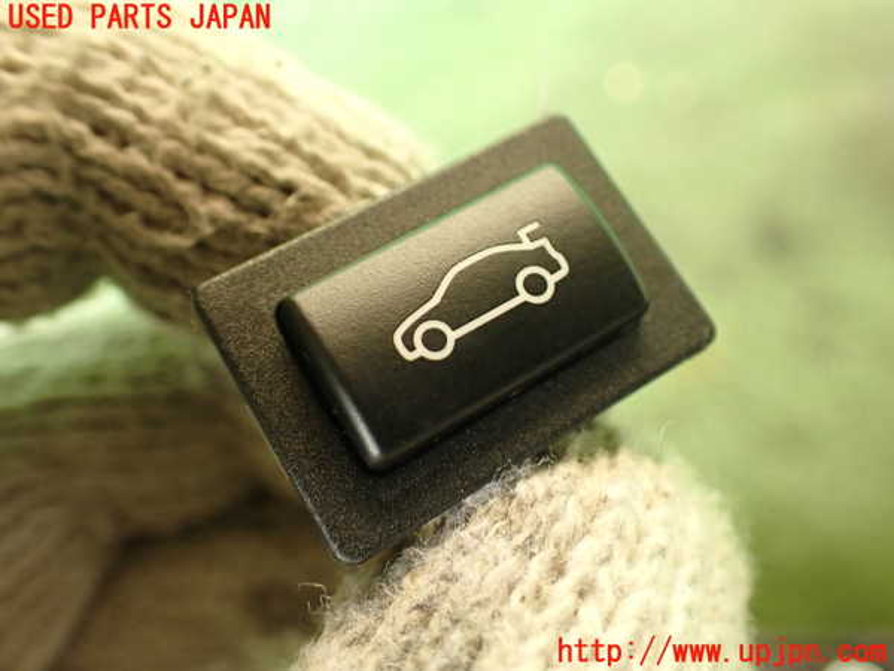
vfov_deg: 44.2
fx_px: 826
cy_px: 336
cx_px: 447
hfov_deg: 56.8
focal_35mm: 32
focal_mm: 5.79
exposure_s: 1/30
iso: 320
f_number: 2.4
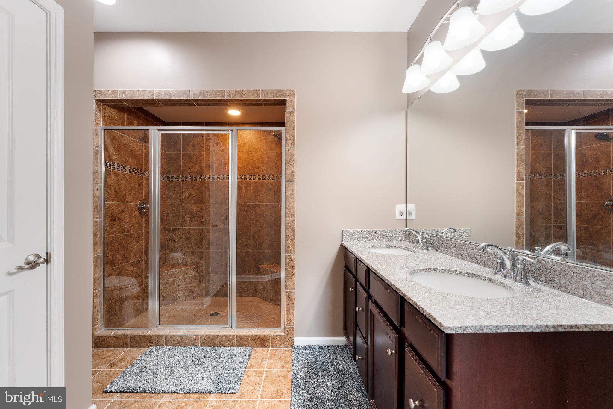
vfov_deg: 81.2
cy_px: 204
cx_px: 306
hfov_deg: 104.2
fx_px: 238
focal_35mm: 14
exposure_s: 1/13
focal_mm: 14
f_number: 8
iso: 640
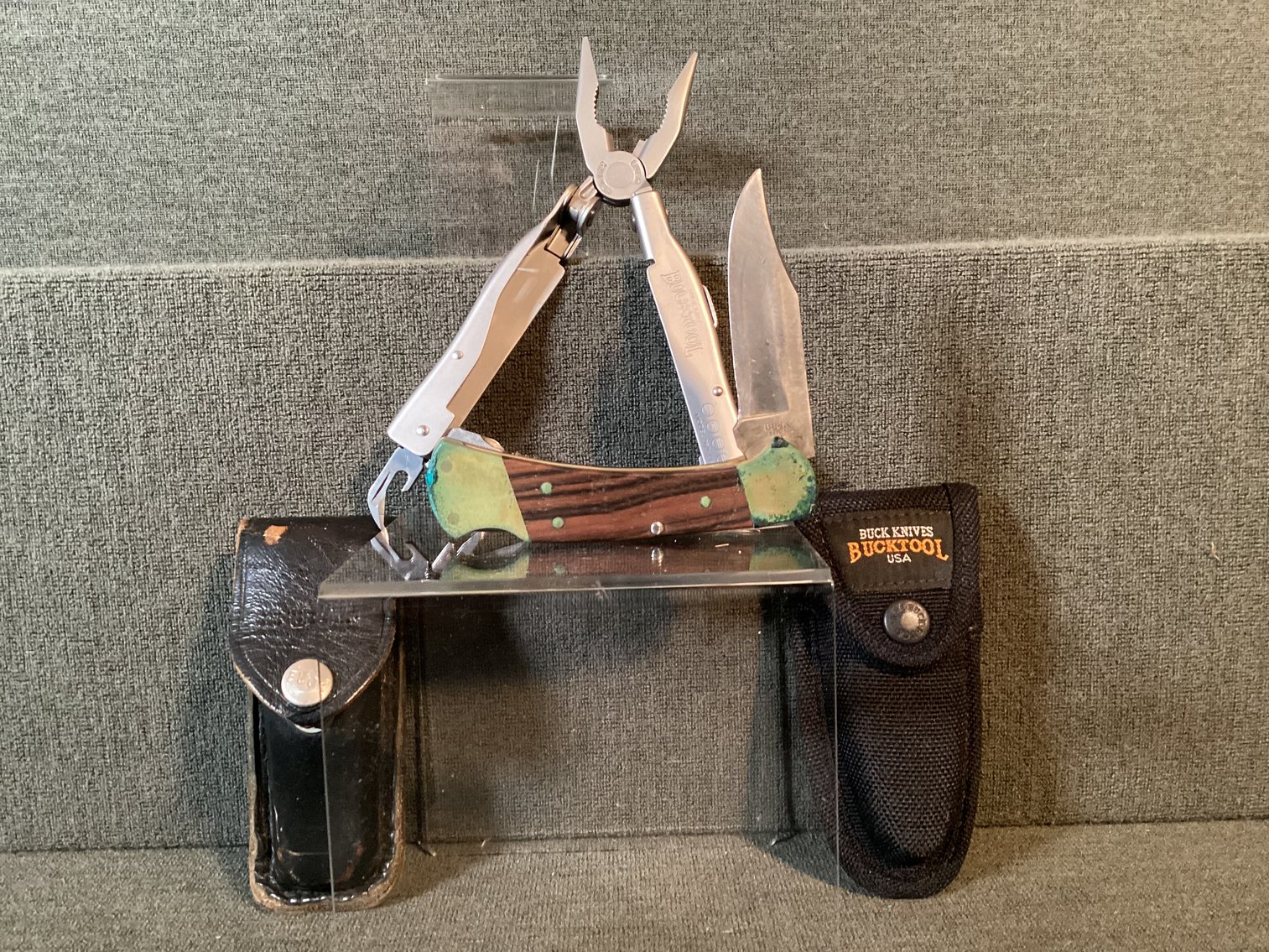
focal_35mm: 31
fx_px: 1137
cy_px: 476
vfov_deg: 45.4
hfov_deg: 58.3
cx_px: 634
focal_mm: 3.3
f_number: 2.4
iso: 320
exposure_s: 1/40
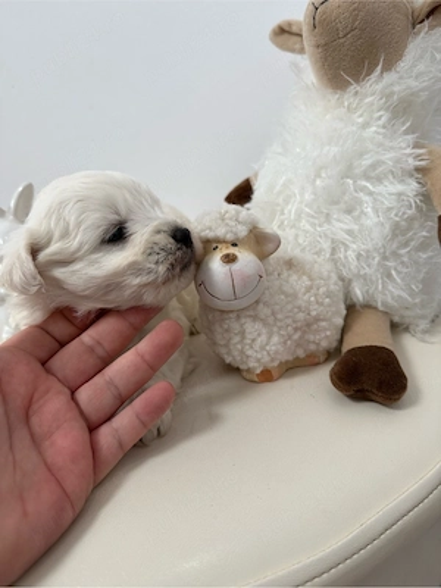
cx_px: 220
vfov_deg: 71.6
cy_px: 294
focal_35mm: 24
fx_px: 408
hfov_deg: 56.8
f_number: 1.78
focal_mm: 6.76
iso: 160
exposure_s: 1/100
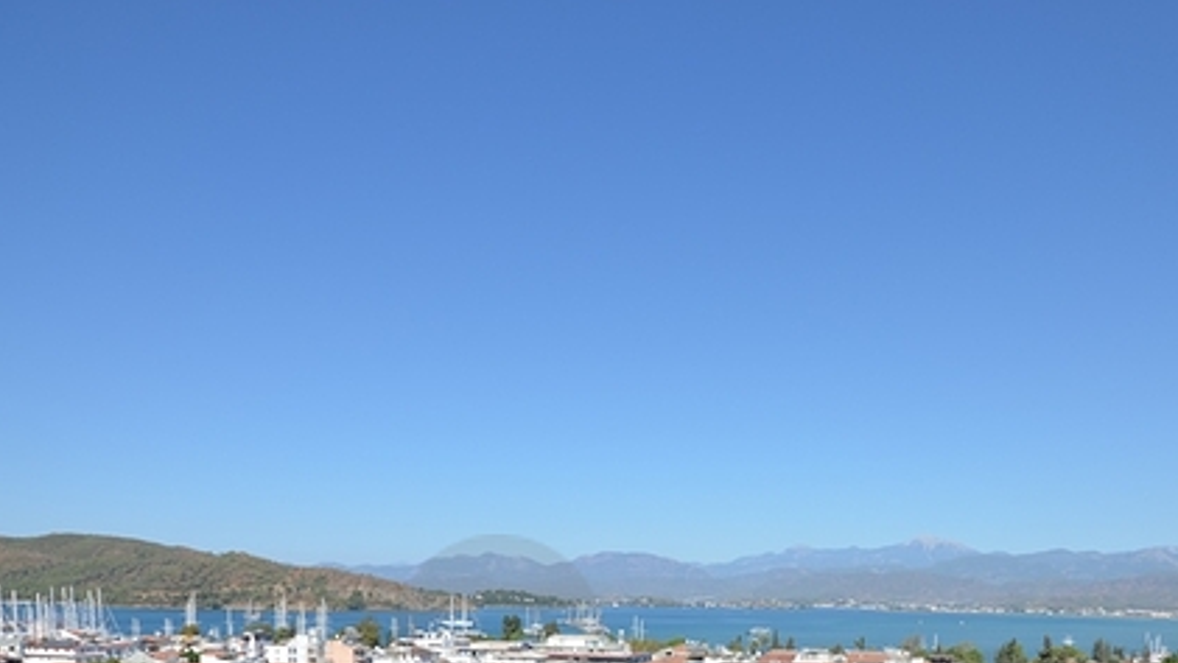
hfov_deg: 68.8
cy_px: 669
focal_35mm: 27
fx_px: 844
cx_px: 732
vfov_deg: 38.0
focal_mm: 10
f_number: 8
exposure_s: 1/250
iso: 100
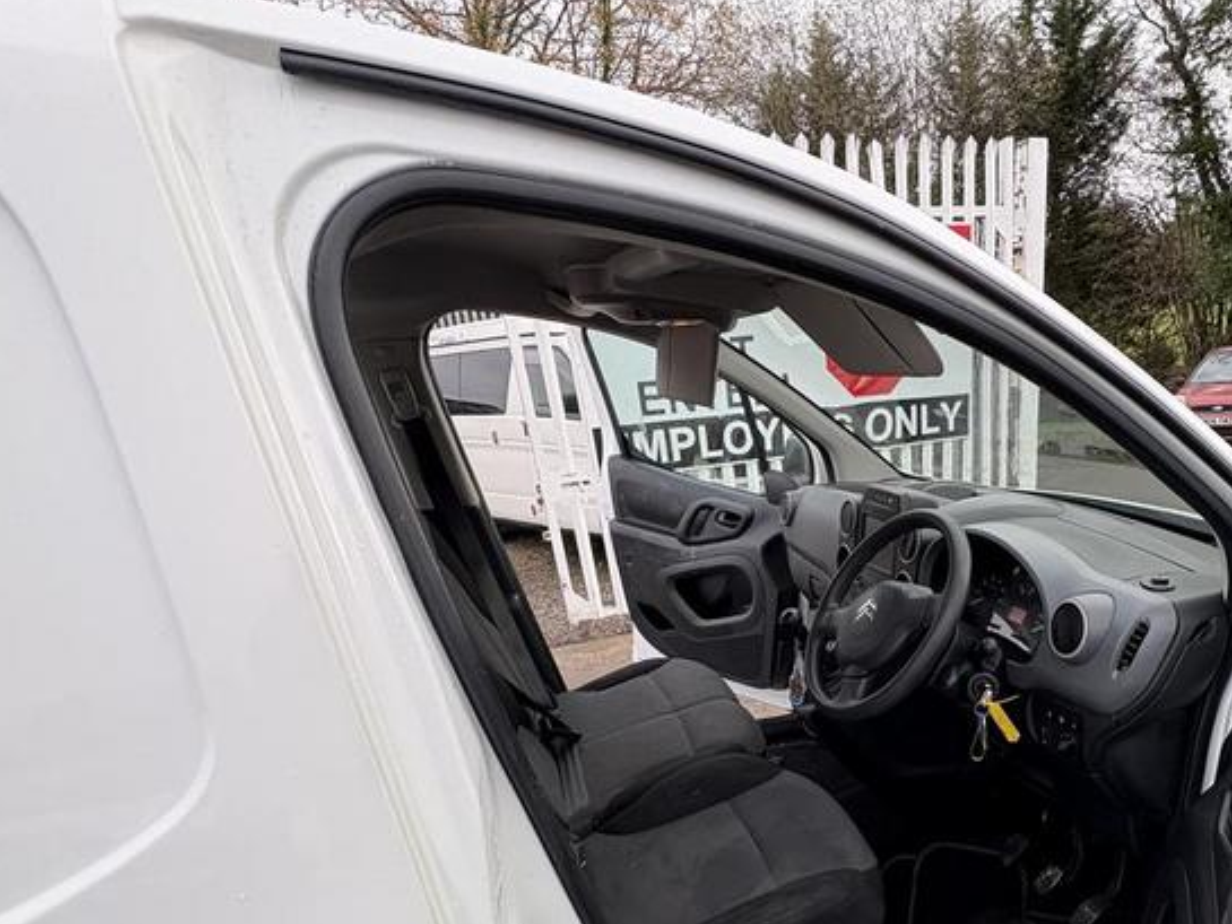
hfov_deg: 71.3
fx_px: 819
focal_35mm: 23
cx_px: 841
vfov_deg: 55.7
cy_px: 707
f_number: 2.2
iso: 64
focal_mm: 2.22
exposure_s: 1/201
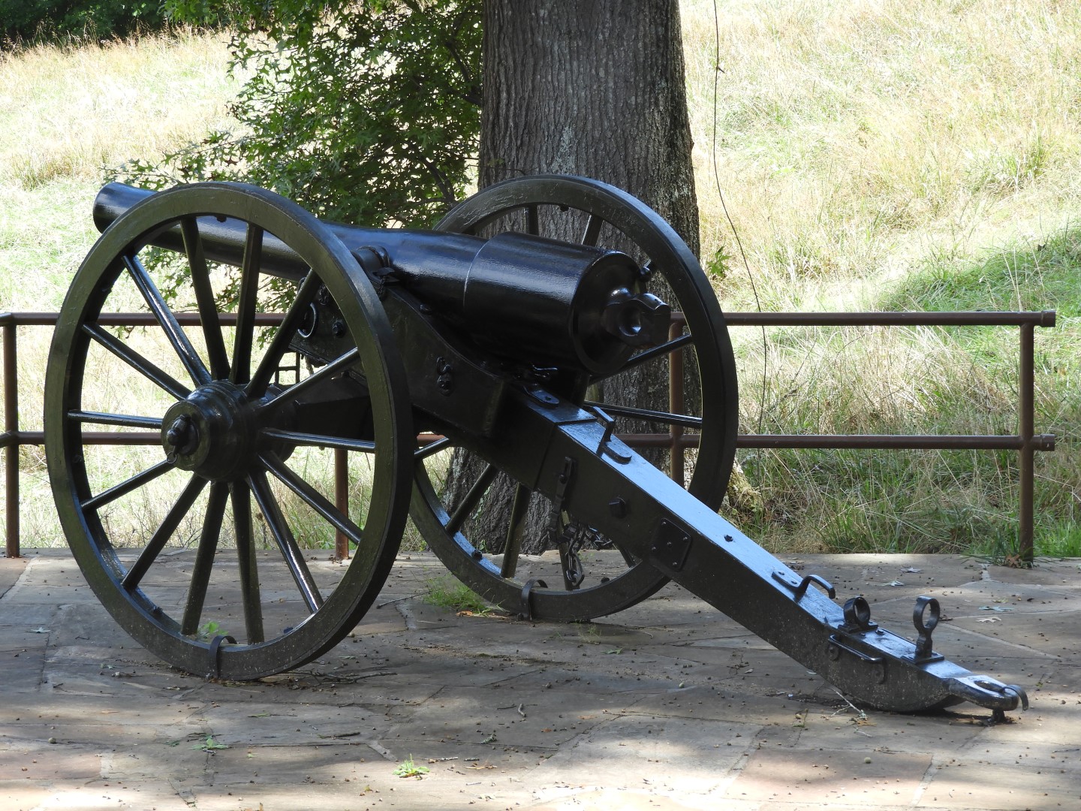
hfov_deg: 17.1
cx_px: 540
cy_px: 406
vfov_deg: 12.9
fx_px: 3591
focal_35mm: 115
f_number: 5
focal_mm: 20.6
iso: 100
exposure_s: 1/60
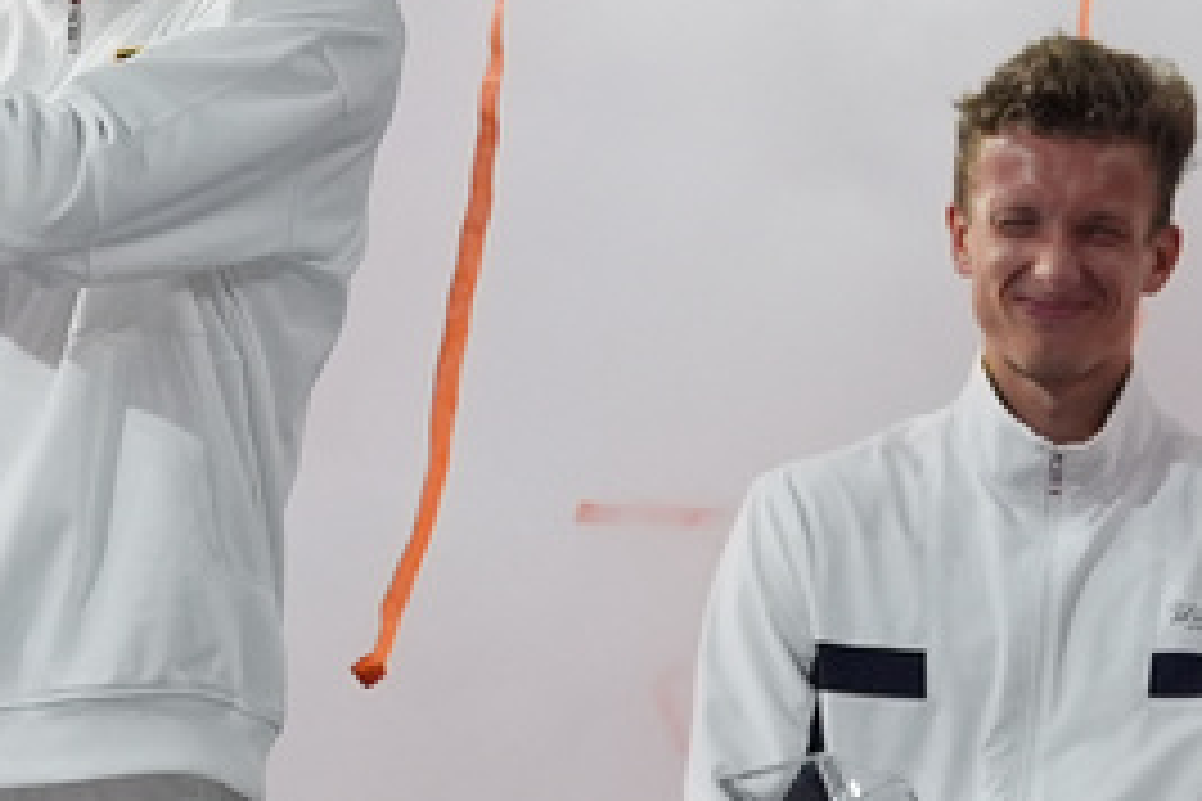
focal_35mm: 507
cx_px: 189
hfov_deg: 4.1
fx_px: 16927
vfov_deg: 2.7
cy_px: -256
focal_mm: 88
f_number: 2.8
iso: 1600
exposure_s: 1/1600
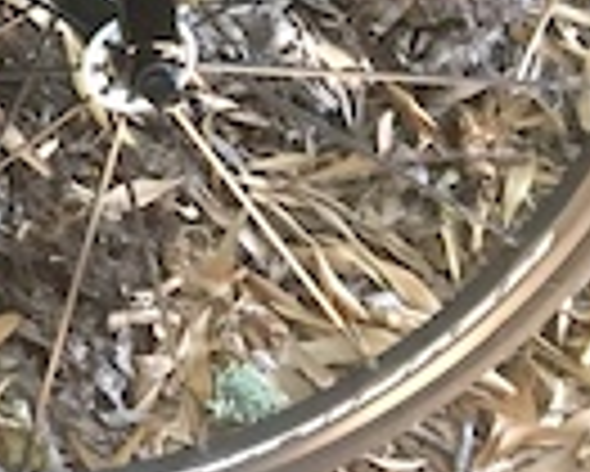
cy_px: -409
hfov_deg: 9.6
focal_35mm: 173
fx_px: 3023
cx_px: -932
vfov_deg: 8.6
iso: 125
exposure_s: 1/30
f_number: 2.2
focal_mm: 4.15
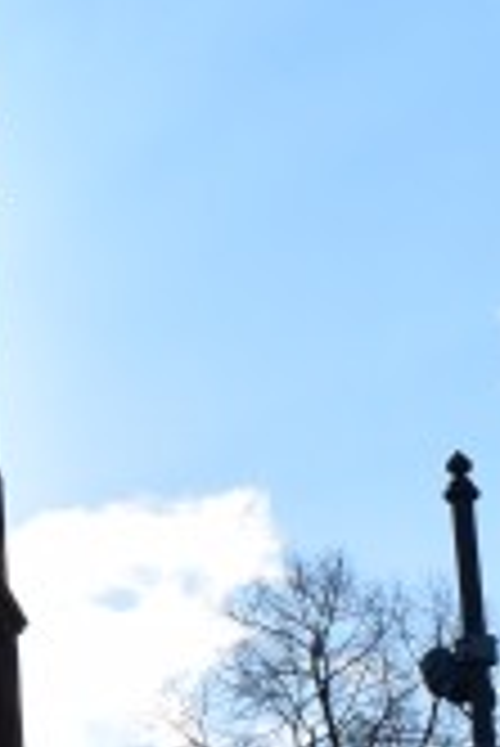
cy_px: 562
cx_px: -1207
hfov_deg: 6.5
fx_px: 3846
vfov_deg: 11.1
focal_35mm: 185
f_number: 11
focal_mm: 20
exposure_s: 1/500
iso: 400
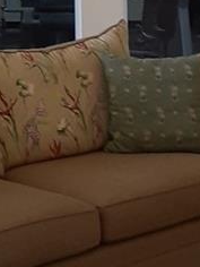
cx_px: -77
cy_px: -158
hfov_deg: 10.5
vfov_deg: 13.4
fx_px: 1055
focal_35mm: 137
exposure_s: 1/60
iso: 80
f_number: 1.9
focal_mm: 2.91
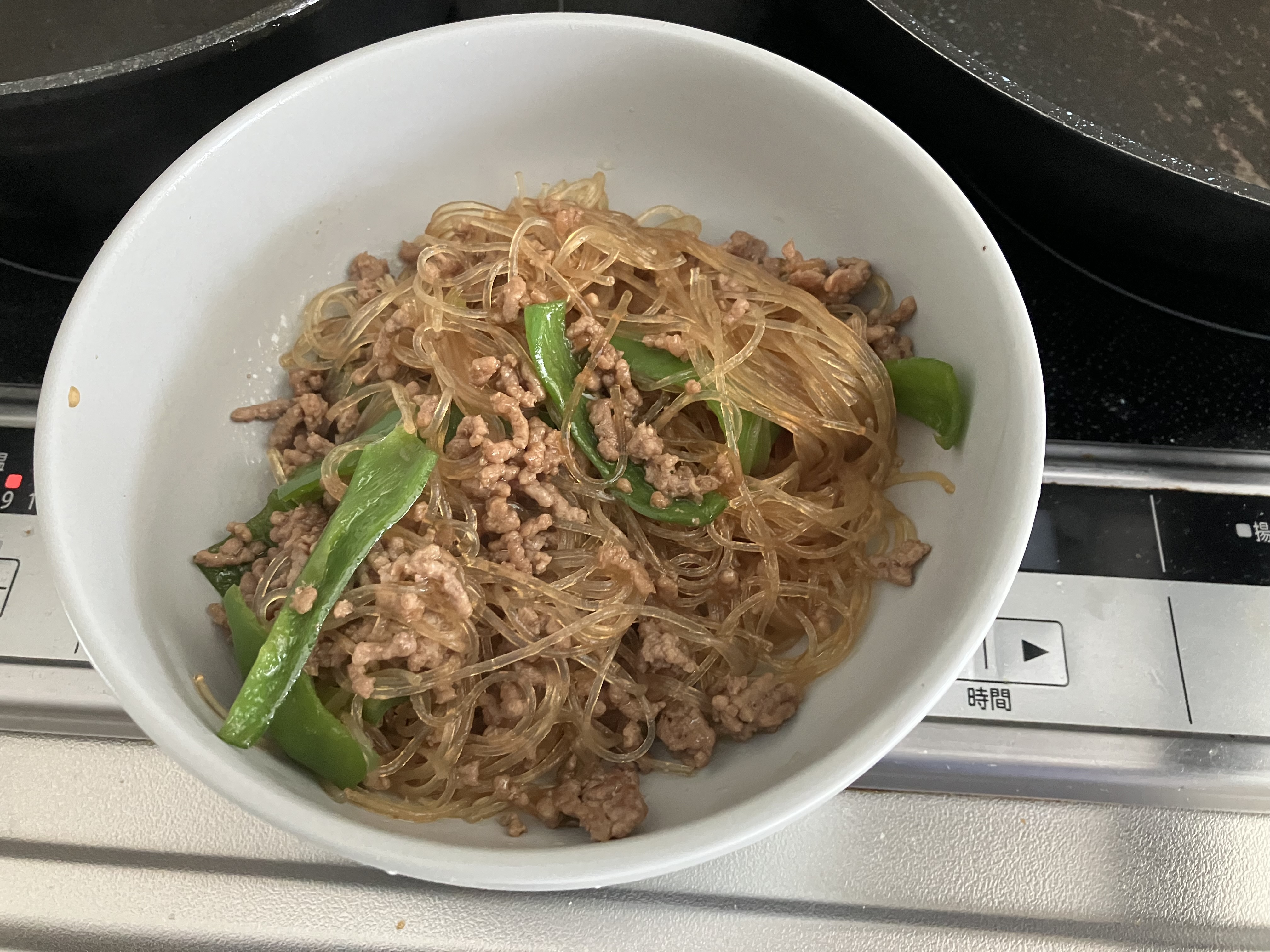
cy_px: 476
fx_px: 1027
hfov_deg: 63.4
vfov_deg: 49.7
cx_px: 635
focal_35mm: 28
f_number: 1.8
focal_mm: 3.99
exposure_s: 1/51
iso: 320
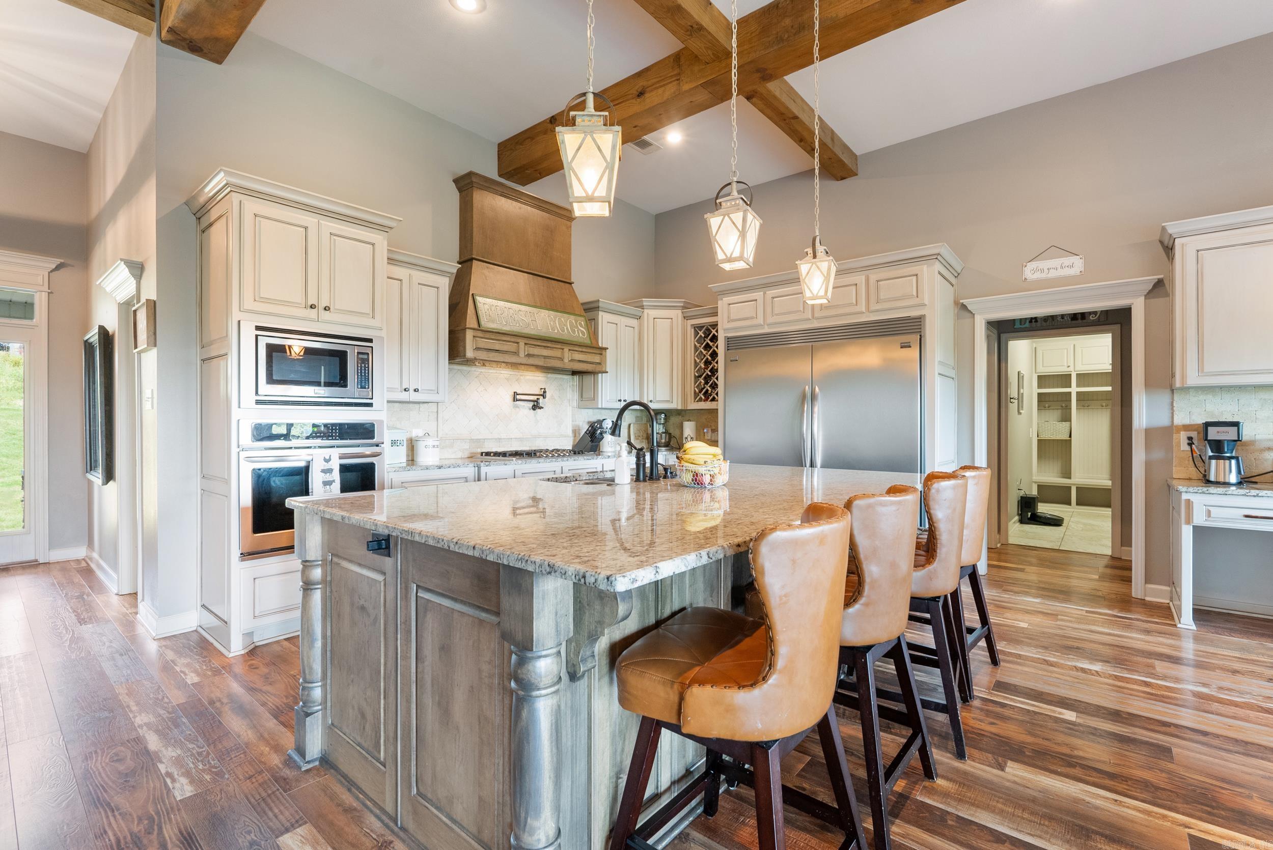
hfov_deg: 96.7
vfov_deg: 73.8
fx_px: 566
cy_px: 425
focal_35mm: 16
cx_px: 636
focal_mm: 16
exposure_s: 1/3
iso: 640
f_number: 9
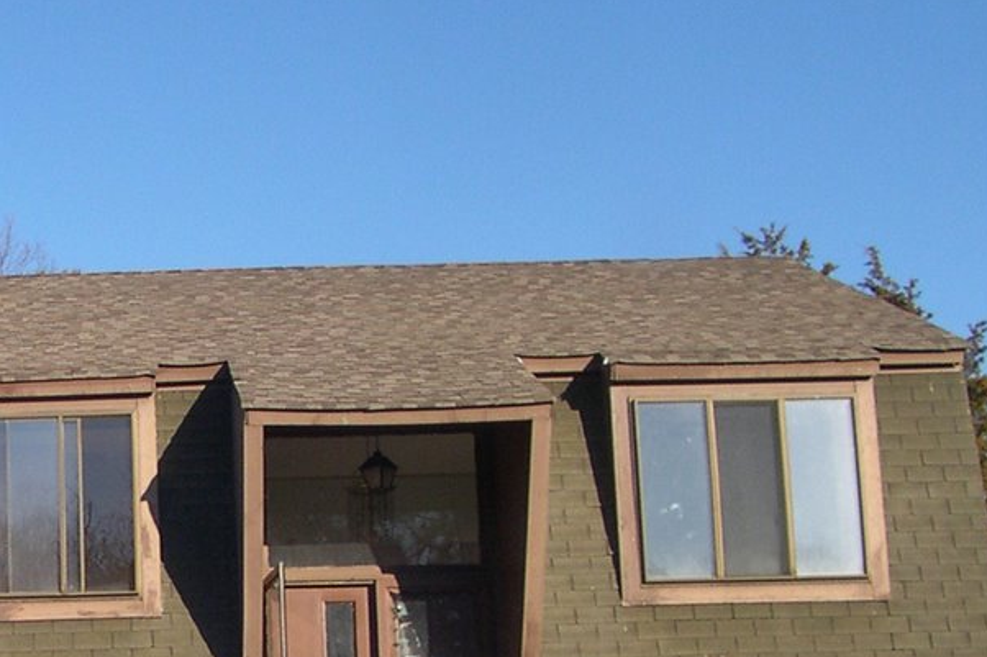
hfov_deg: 18.6
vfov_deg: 12.8
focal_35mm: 105
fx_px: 2878
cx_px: -133
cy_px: 685
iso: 100
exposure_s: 1/137
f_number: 7.6
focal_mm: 8
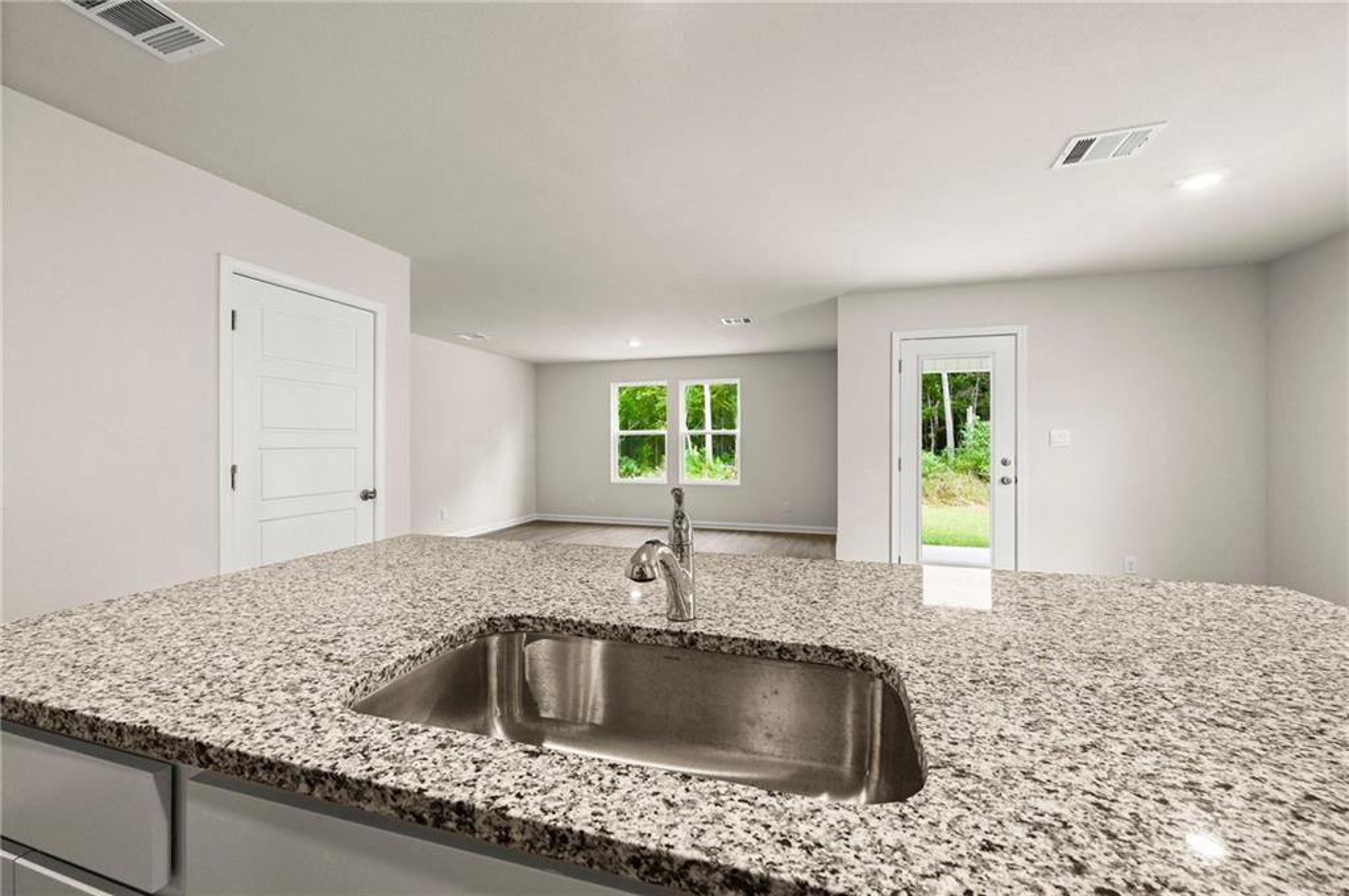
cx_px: 674
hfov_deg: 104.3
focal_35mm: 14
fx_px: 524
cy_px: 448
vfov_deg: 81.1
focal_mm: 14
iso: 200
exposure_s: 1/3
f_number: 10
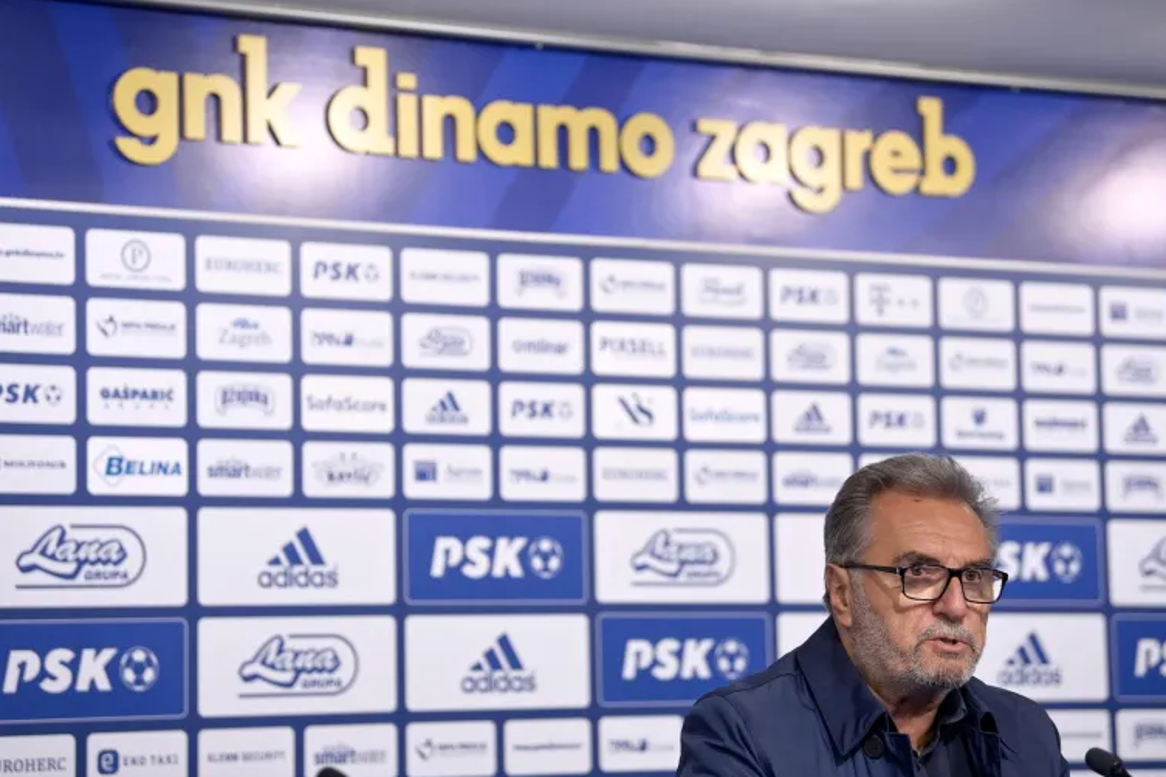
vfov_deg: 12.1
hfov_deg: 18.1
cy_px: 388
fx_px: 3660
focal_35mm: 113
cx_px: 587
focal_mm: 112
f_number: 2.8
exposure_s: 1/640
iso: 1000
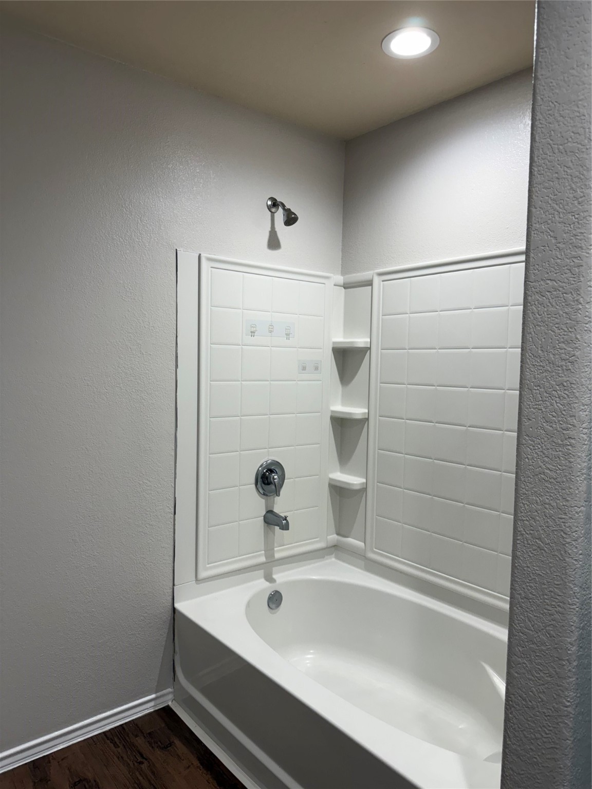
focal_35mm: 24
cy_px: 394
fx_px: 547
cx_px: 296
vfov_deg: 71.6
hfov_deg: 56.8
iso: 125
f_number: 1.78
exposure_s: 1/120
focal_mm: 6.76
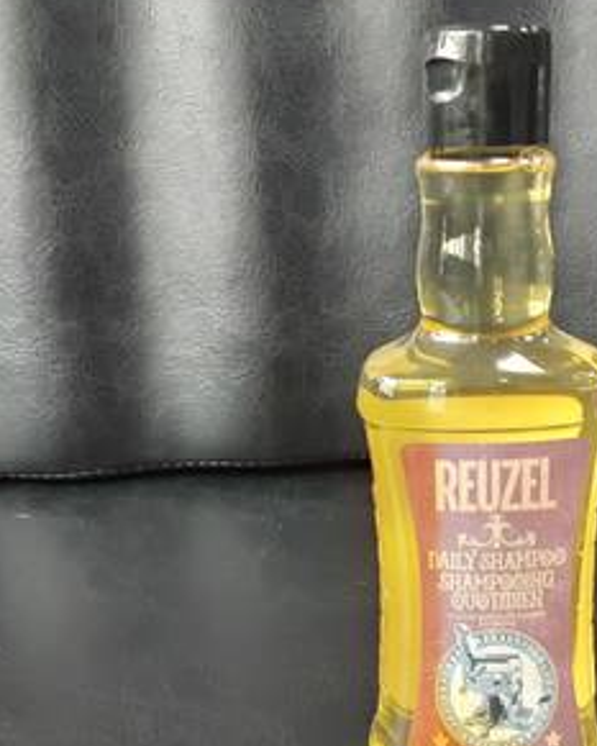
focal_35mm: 47
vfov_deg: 39.5
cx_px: 369
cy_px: 406
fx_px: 1038
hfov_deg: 32.0
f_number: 1.9
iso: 125
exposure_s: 1/33
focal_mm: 2.9
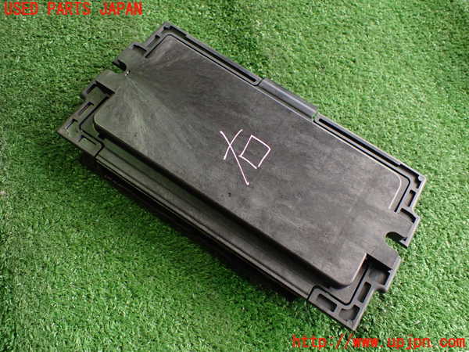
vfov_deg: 46.8
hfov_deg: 60.0
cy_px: 176
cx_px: 234
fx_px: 406
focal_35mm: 30
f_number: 2.3
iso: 800
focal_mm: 5.4
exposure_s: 1/100
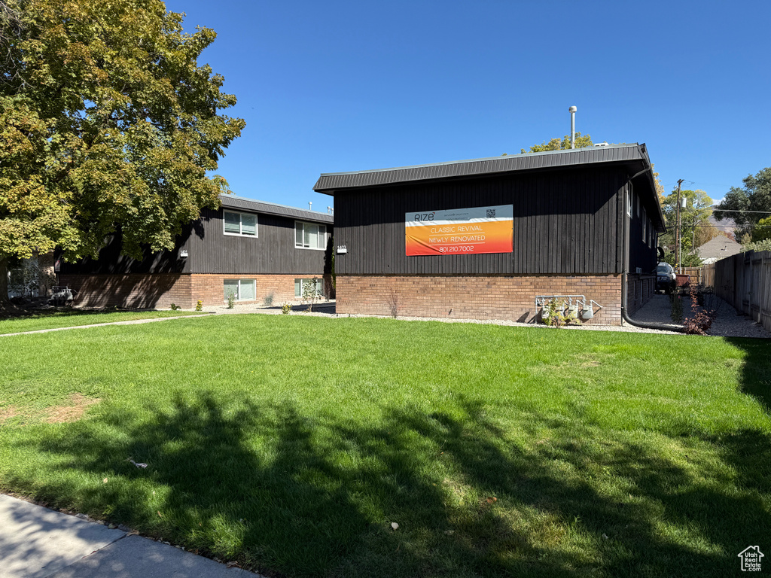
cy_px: 289
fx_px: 535
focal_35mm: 24
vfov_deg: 56.8
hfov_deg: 71.6
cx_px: 386
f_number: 1.78
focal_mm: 6.76
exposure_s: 1/2907
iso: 80
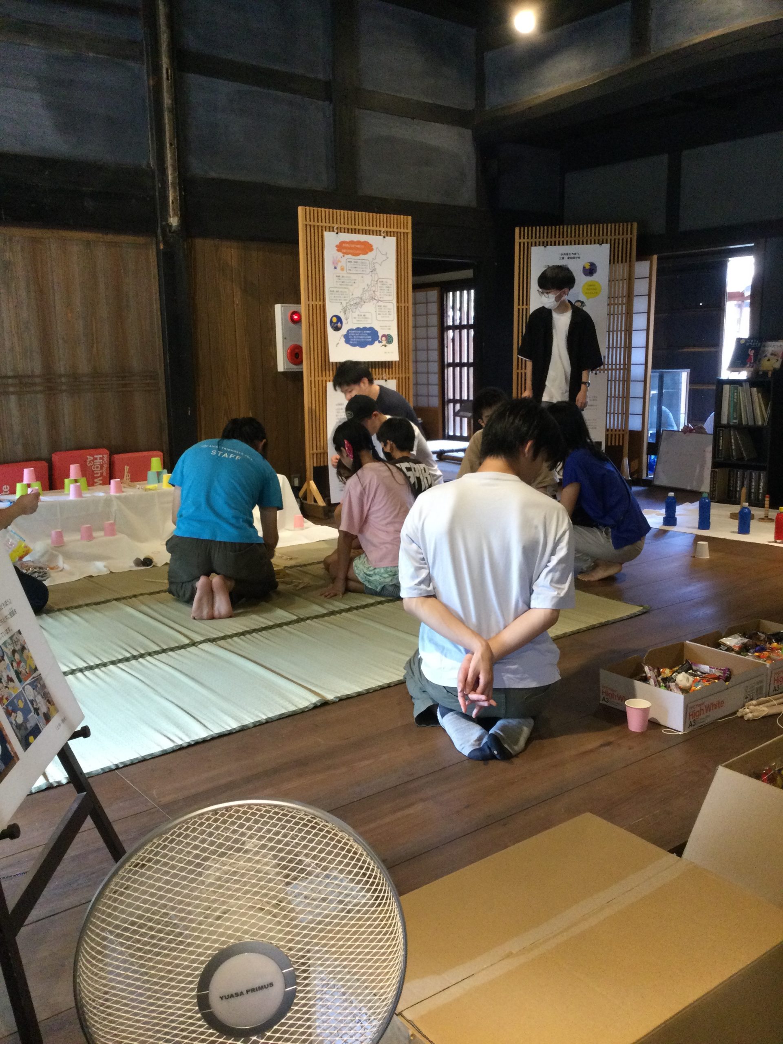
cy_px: 522
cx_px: 392
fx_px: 935
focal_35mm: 31
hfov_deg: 45.4
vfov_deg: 58.4
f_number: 2.4
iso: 125
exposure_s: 1/30
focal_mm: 3.3
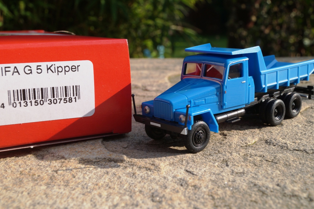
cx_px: 164
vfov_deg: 28.0
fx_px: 418
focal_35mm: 48
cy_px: 105
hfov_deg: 41.1
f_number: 16
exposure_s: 1/60
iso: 125
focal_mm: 30
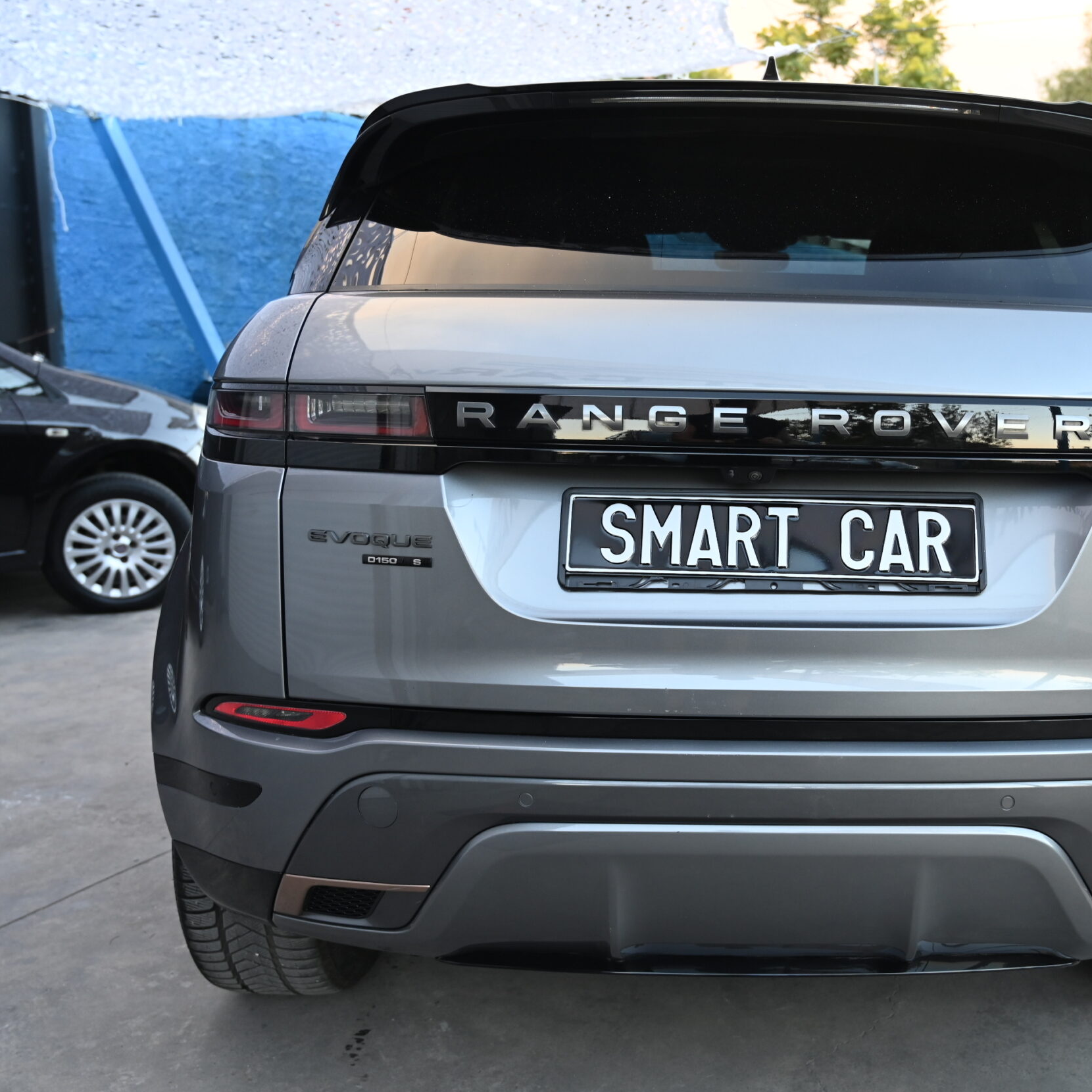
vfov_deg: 43.9
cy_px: 561
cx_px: 789
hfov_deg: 42.8
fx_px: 1356
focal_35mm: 38
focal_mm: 29
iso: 500
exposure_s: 1/125
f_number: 4
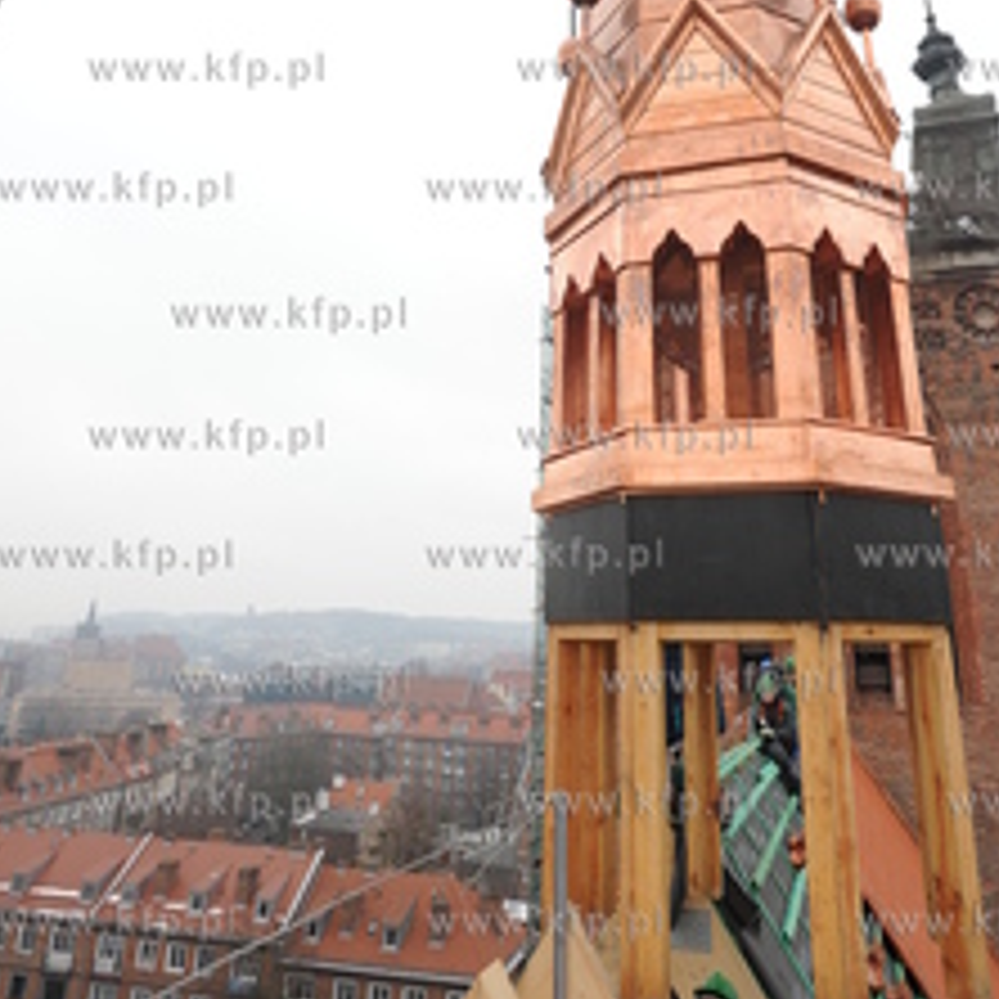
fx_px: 849
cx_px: 576
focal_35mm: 26
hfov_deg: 60.6
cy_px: 306
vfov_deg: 59.0
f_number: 5.6
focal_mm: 17
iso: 400
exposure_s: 1/160
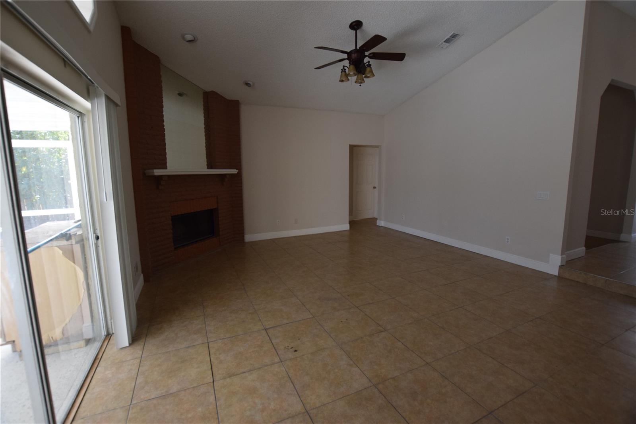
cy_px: 212
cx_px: 318
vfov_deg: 77.3
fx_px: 265
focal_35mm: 15
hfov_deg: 100.4
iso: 800
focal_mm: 10
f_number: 5.6
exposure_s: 1/125
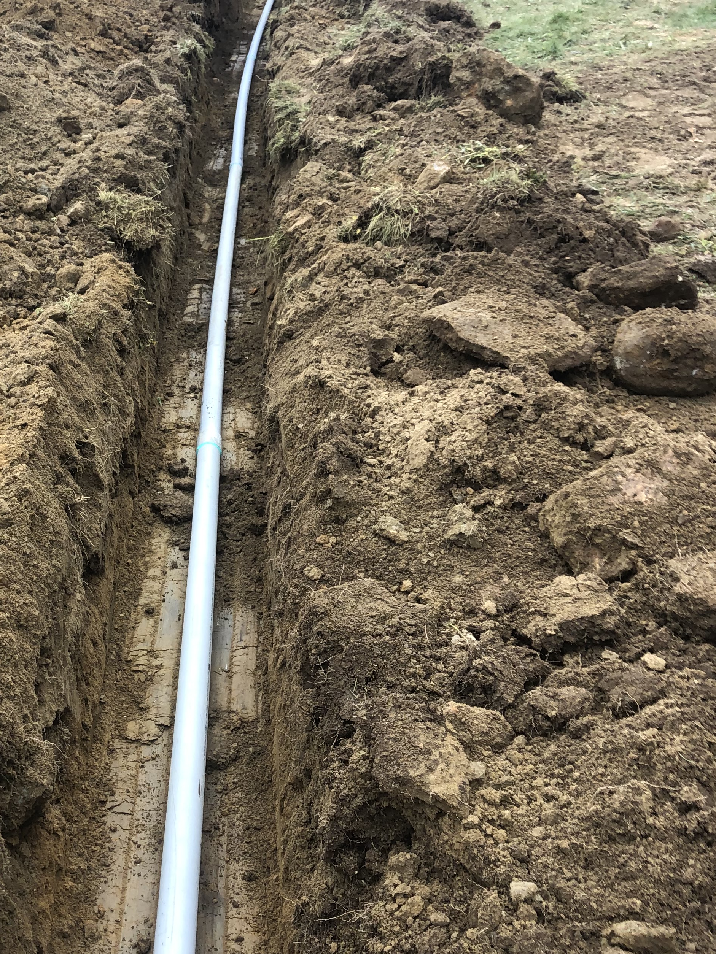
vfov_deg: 42.0
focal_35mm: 45
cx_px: 148
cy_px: 438
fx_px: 1241
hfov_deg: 31.4
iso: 32
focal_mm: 3.99
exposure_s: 1/120
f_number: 1.8
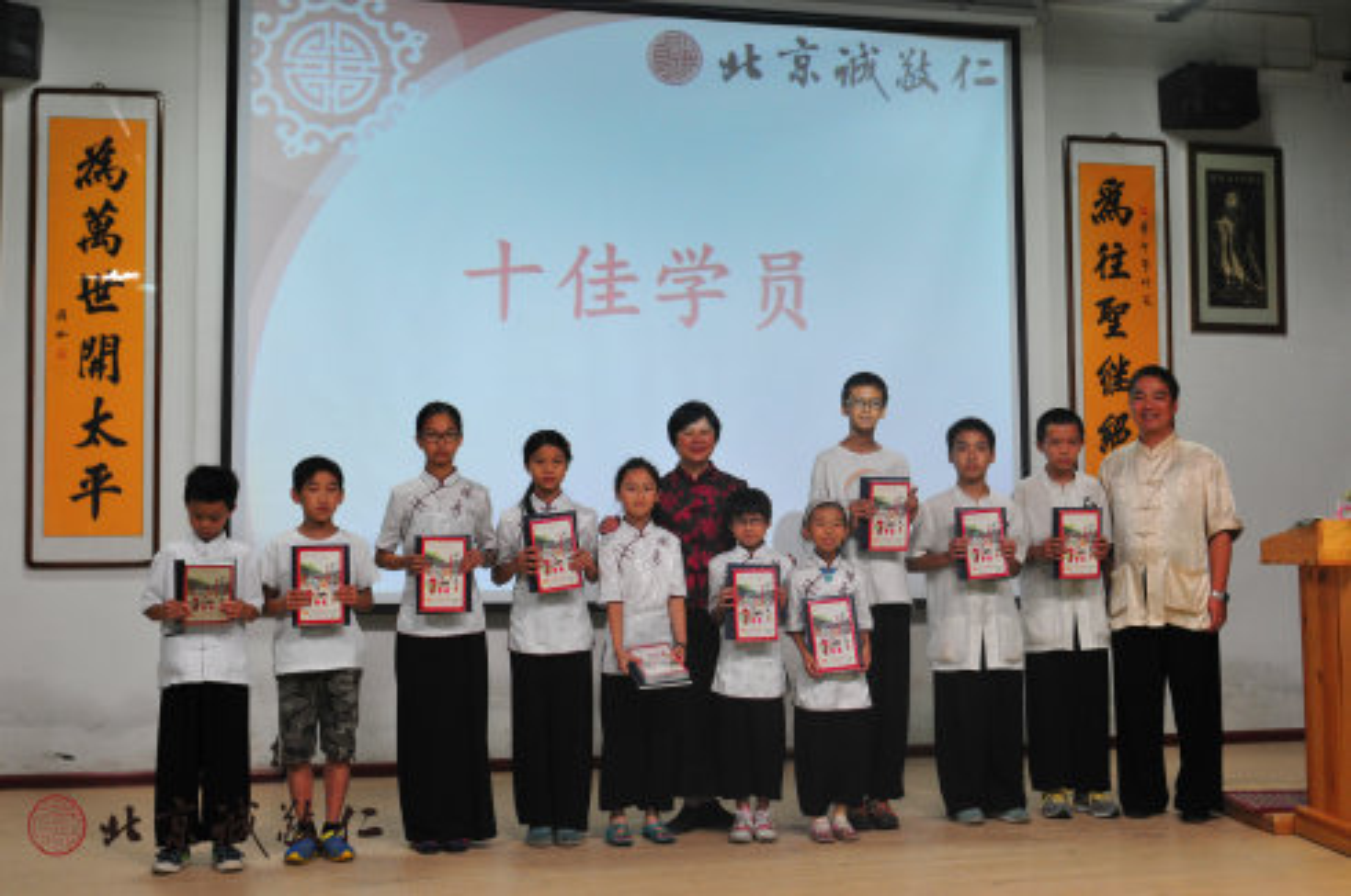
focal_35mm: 44
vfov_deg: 30.7
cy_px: 448
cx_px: 676
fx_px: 1630
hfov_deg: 45.0
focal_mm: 29
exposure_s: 1/60
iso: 500
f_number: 4
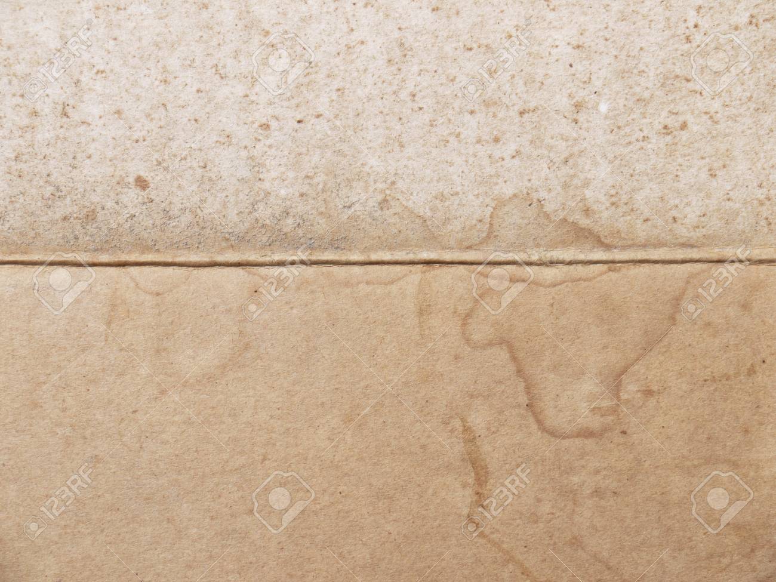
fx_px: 1883
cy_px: 291
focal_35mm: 84
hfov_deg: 23.3
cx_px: 388
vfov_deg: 17.6
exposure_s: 1/80
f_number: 8
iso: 200
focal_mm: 42
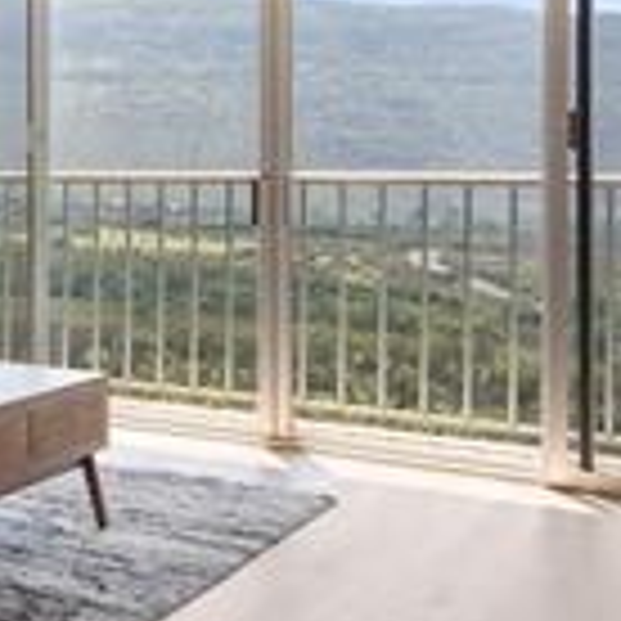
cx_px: -297
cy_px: 140
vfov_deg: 26.9
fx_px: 1279
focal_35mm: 63
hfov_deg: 22.6
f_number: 8
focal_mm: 16
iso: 200
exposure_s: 1/200
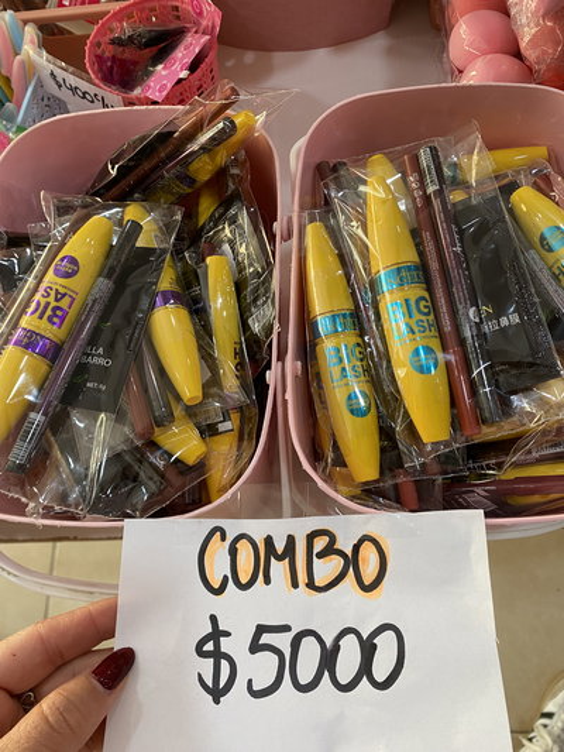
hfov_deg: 53.1
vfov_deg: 67.3
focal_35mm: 26
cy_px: 376
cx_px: 282
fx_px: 565
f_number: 1.8
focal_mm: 4.25
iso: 125
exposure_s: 1/73
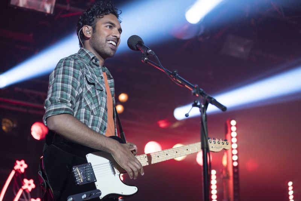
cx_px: 150
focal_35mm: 70
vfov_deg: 19.4
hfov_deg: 28.8
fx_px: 585
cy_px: 100
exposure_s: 1/320
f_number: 2.8
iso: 2000
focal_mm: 70
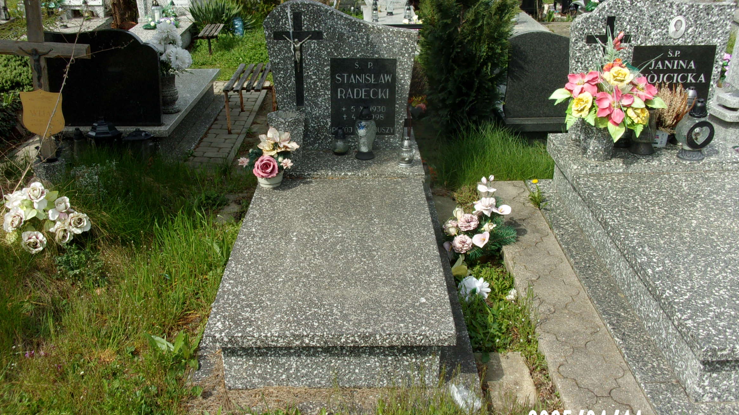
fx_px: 666
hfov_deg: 58.0
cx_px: 350
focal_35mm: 34
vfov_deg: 34.6
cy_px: 196
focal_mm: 5.1
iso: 80
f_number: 10.8
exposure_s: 1/80
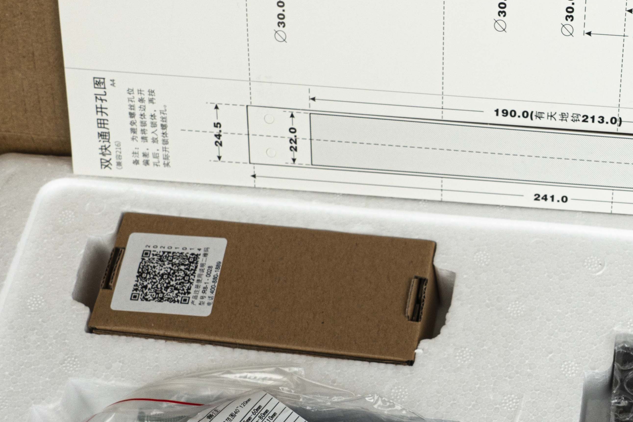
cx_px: 492
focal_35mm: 77
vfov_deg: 17.7
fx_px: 1354
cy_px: 284
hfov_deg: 25.9
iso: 320
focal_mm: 25
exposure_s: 1/80
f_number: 8
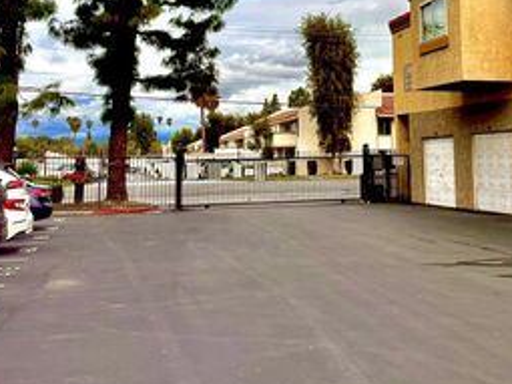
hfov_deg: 37.5
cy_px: 47
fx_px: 754
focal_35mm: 51
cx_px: 281
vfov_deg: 27.6
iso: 50
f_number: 1.6
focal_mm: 5.96
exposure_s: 1/2571
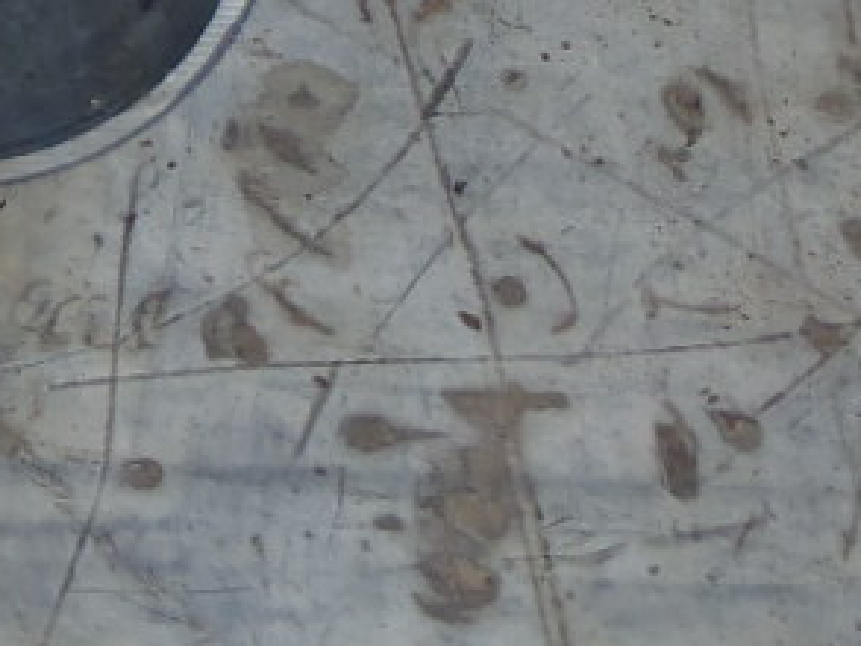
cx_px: -1014
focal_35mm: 166
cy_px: -567
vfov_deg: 8.6
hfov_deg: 10.6
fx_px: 4131
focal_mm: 6.83
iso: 100
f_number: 4.6
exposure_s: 1/40
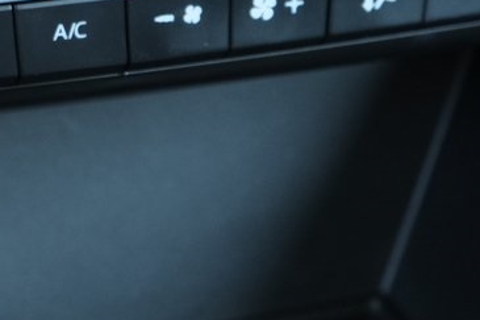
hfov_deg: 15.0
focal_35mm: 132
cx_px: -95
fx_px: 1759
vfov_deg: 10.2
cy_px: -90
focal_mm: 31.5
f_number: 5
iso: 2500
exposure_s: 1/50
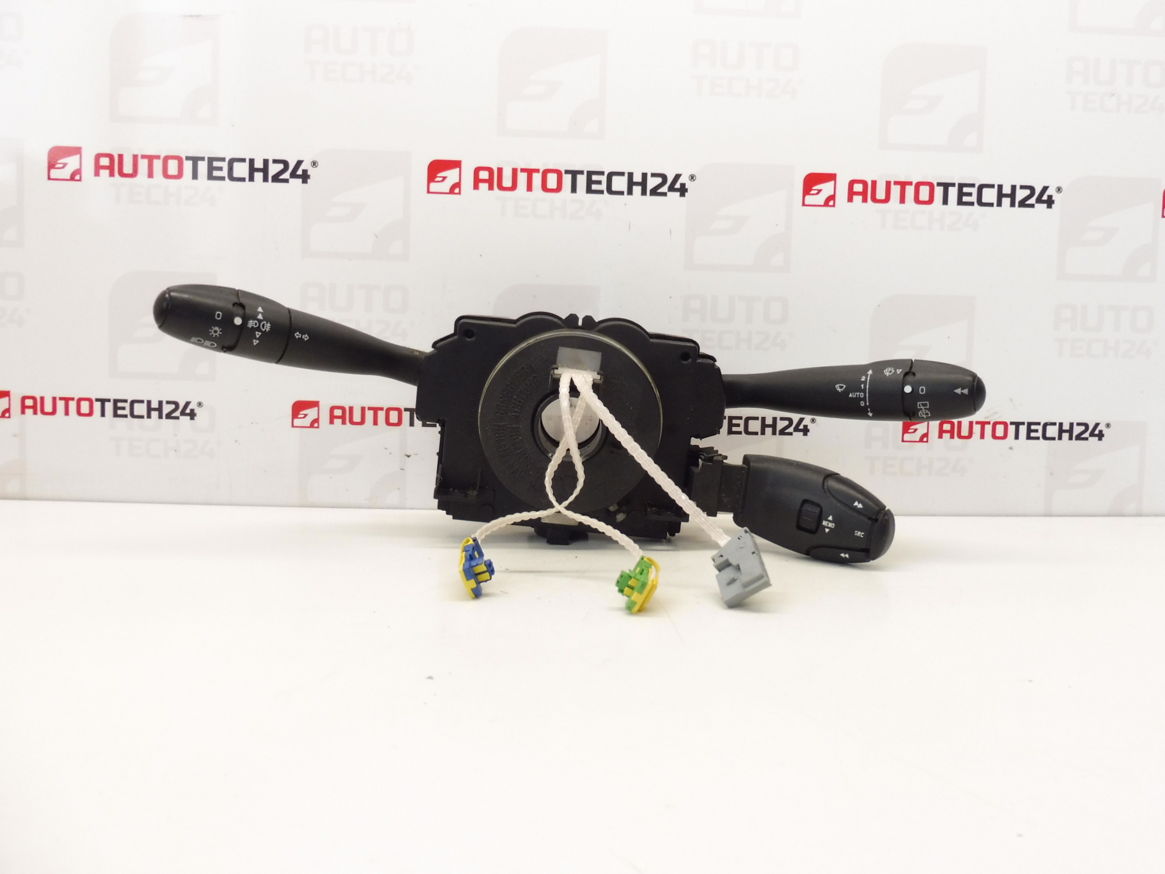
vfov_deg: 51.3
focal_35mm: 27
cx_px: 602
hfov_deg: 65.3
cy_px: 419
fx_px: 909
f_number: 3.5
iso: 200
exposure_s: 1/80
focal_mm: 4.3
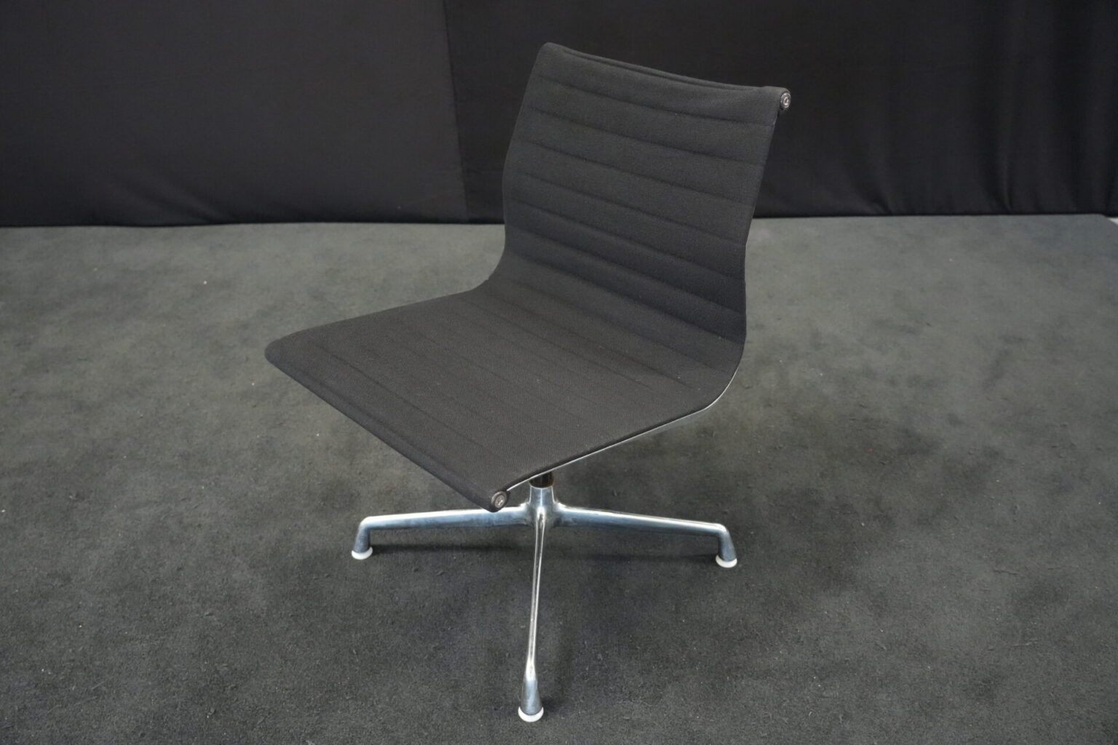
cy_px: 372
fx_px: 869
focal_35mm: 28
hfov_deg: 65.5
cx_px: 559
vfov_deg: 46.4
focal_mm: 28
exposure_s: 1/125
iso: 12800
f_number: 4
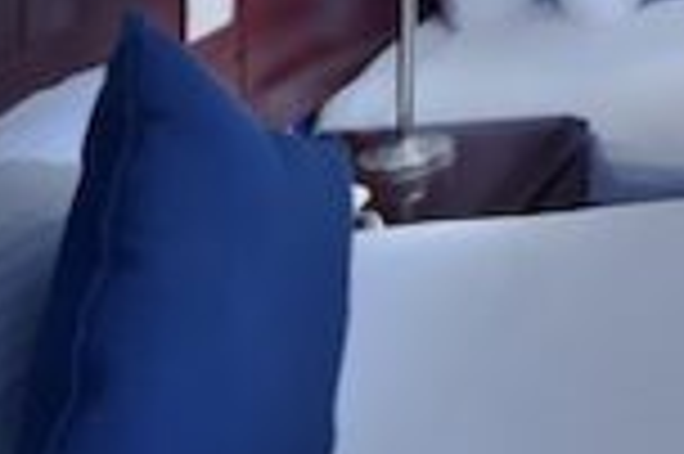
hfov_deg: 17.2
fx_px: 1348
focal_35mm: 71
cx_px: 1476
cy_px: -294
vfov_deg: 16.7
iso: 100
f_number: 8
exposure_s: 1/180
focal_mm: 14
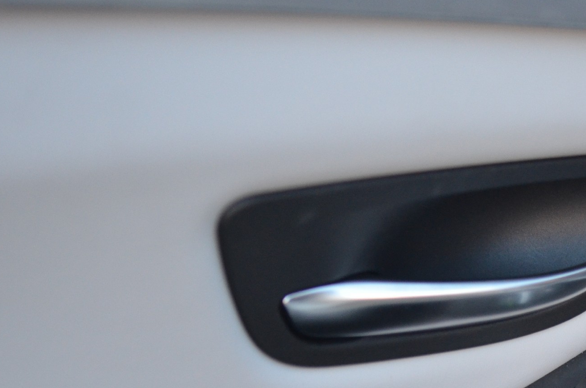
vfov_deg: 10.5
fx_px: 2111
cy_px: 326
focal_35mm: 130
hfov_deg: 15.6
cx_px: 531
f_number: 2.8
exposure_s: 1/500
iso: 1600
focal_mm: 45
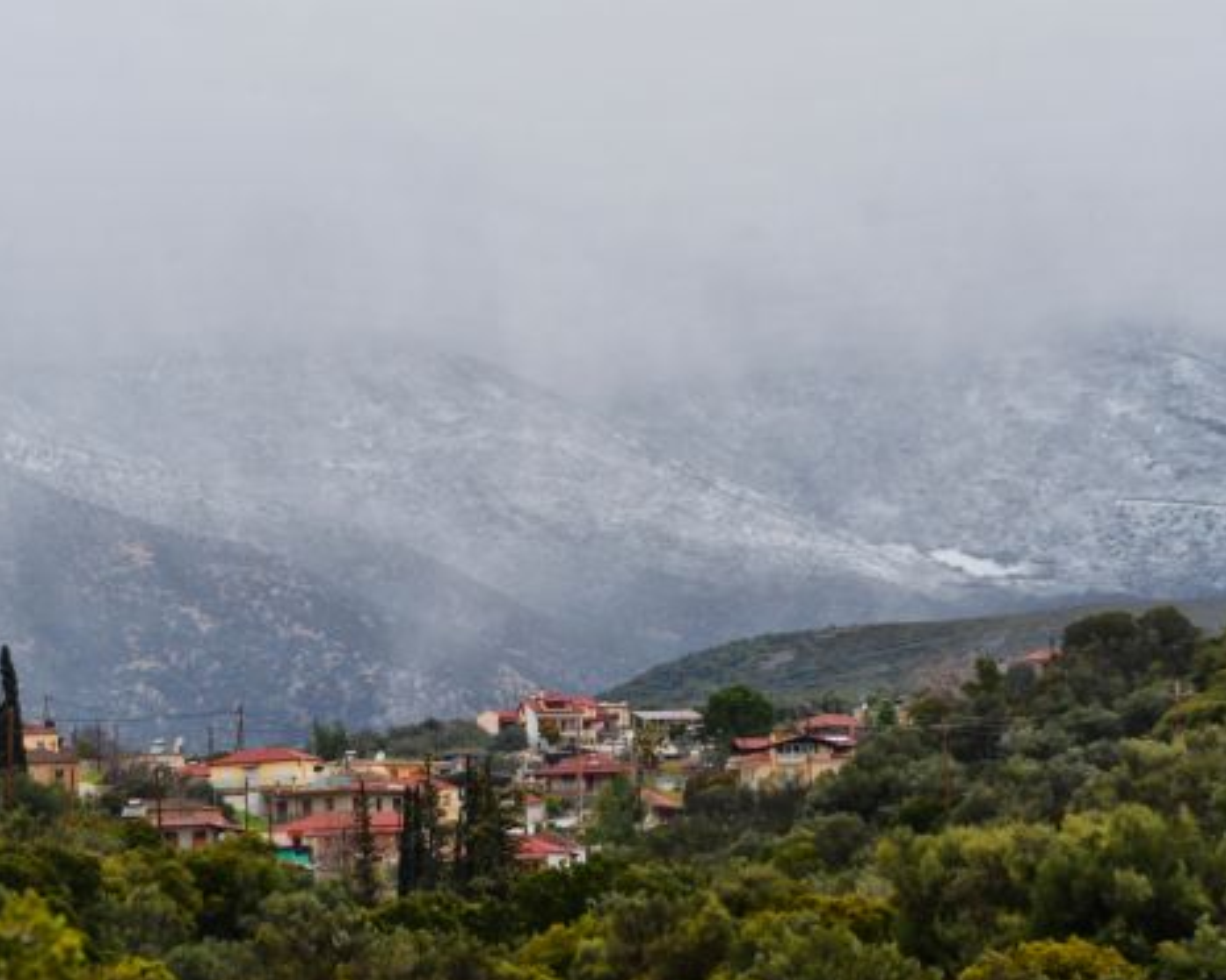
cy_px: 515
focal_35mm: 194
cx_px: 646
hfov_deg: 10.0
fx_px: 7039
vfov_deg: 8.0
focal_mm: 100
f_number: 4.5
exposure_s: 1/160
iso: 720
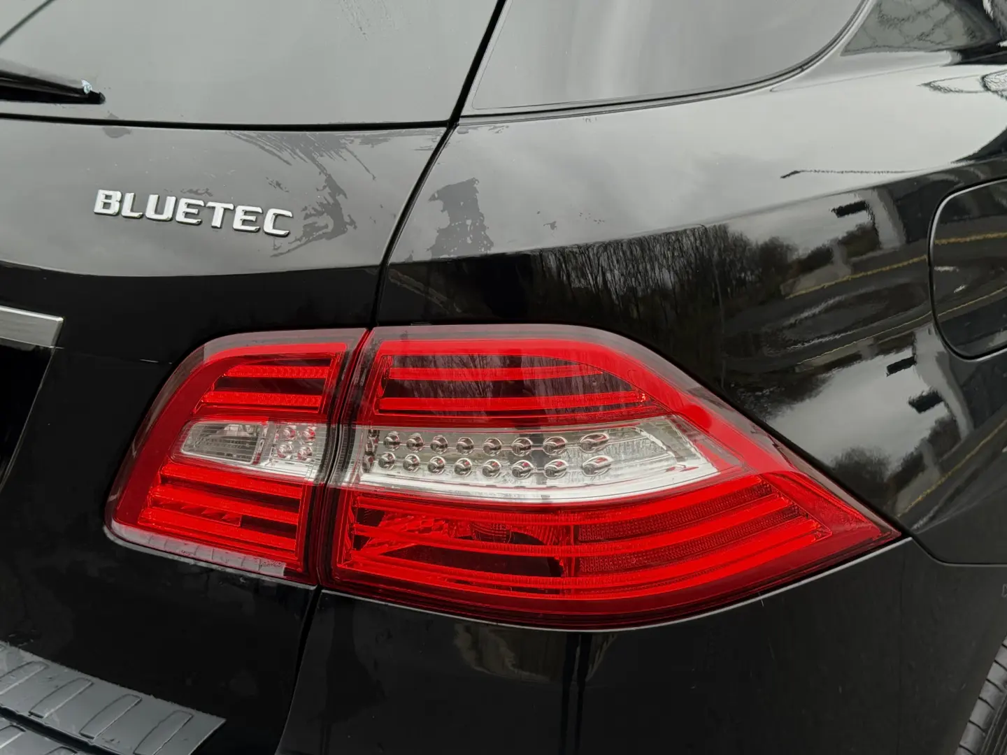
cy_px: 378
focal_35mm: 48
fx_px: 1396
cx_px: 504
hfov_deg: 39.7
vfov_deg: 30.3
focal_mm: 6.76
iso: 80
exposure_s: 1/251
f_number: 1.78
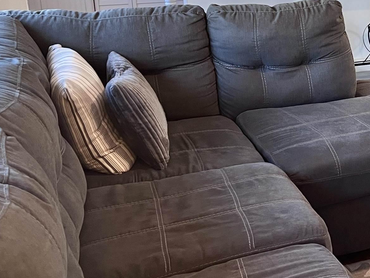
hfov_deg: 26.9
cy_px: 103
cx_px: 374
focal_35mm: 68
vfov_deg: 21.6
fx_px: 727
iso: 100
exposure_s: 1/60
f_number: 1.5
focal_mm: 5.7
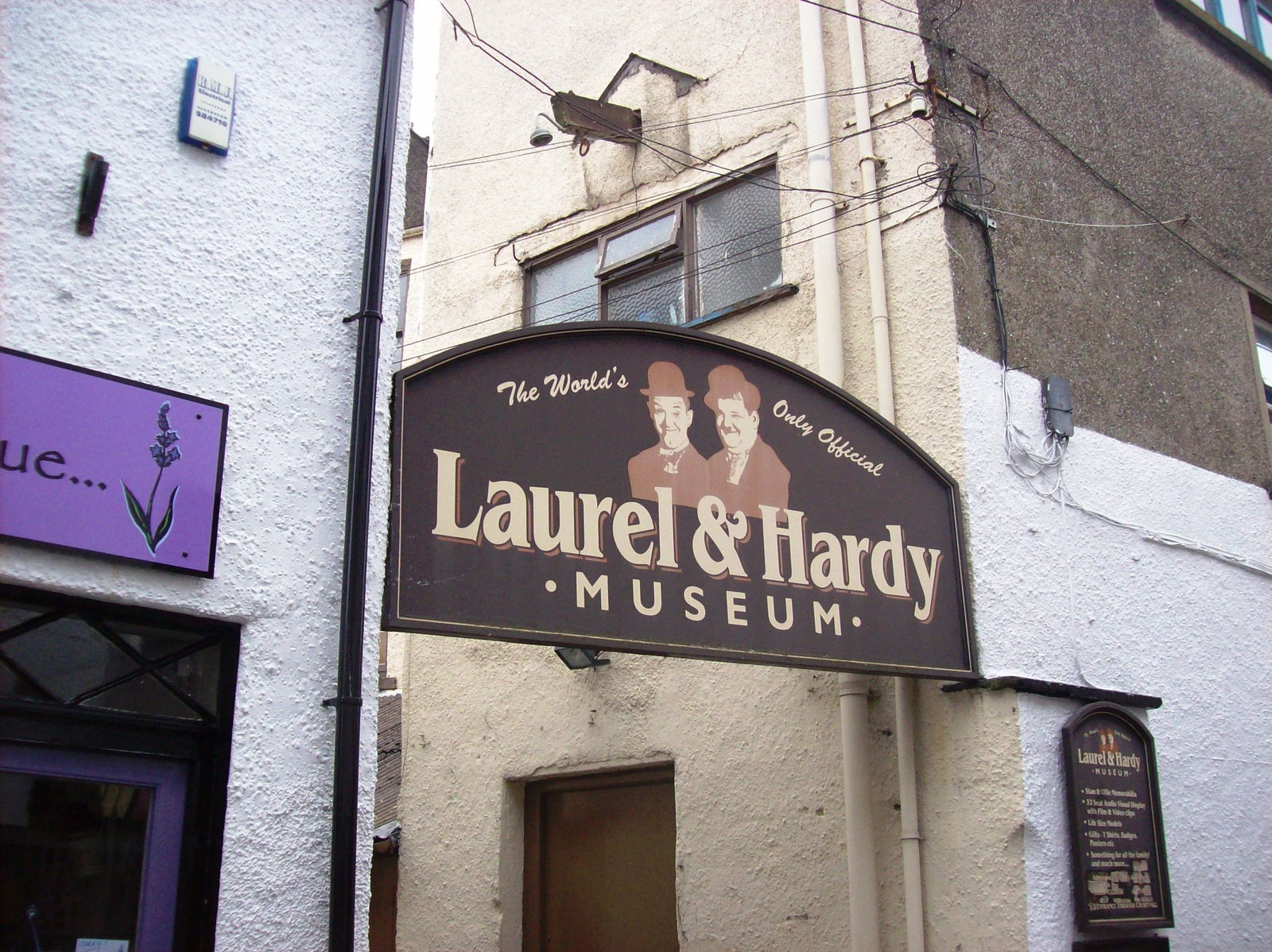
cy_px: 476
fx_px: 1322
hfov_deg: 51.4
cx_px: 636
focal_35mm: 36
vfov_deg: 39.6
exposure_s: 1/154
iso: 200
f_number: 2.7
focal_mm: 6
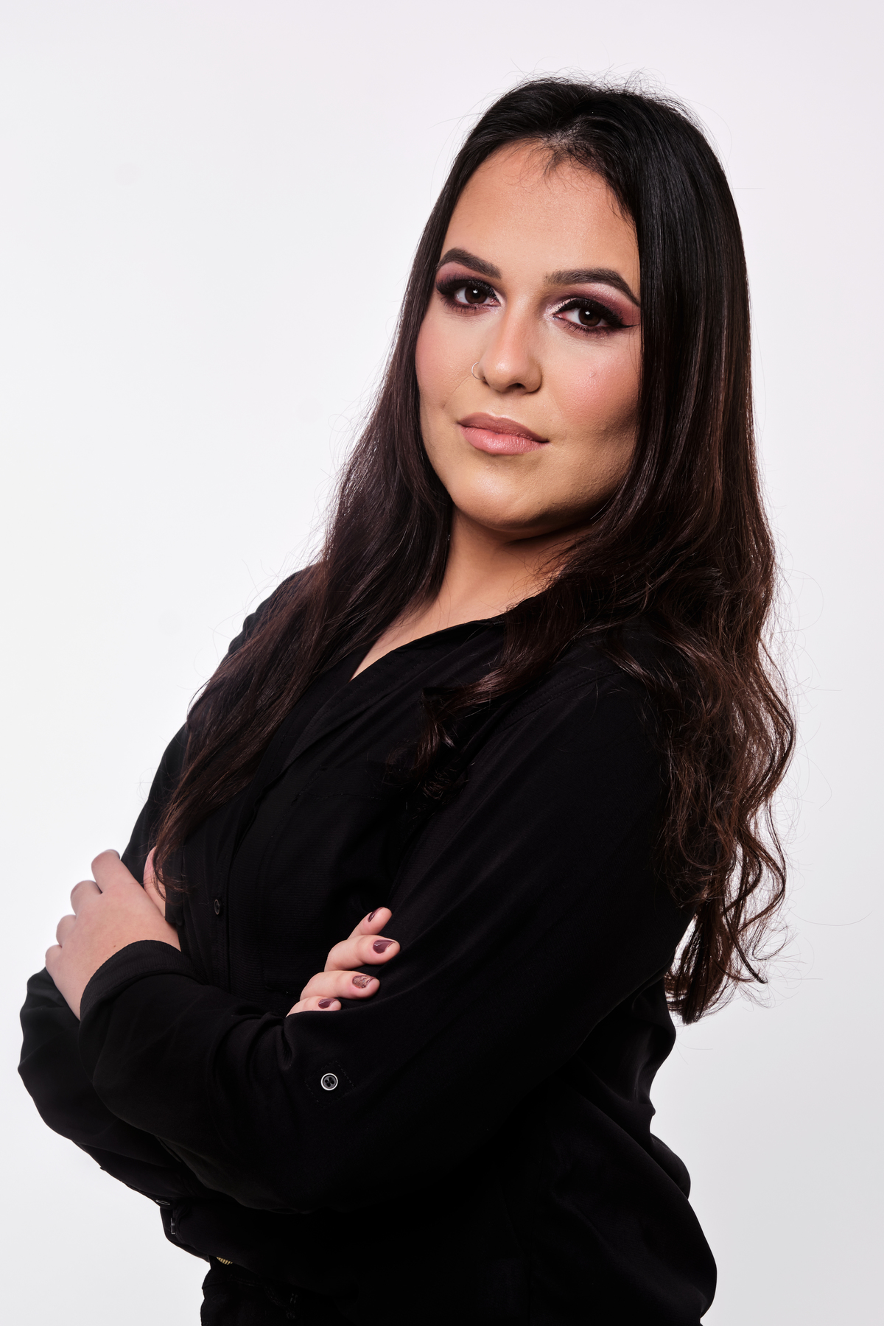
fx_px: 3241
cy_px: 663
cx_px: 442
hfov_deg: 15.5
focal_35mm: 88
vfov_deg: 23.1
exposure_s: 1/125
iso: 160
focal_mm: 58.6
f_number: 9
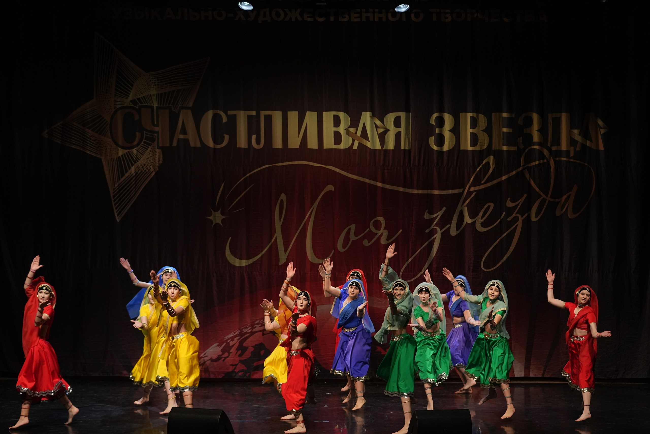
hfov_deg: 23.1
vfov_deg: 15.5
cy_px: 217
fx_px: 1589
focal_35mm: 88
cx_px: 325
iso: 1600
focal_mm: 88
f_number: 2.8
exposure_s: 1/400
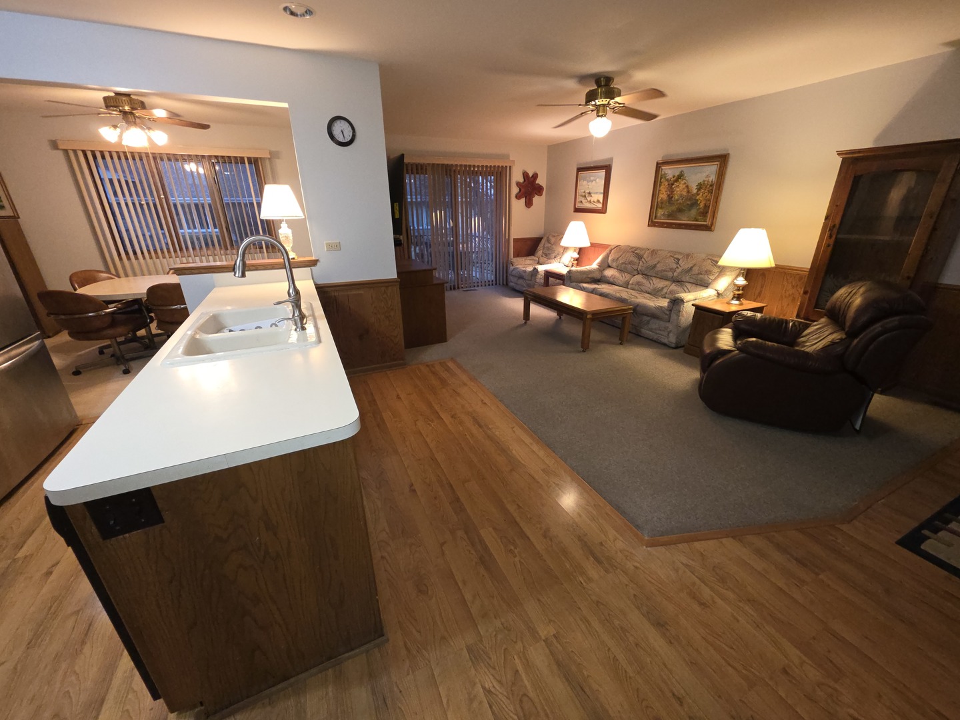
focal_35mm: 13
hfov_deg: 106.2
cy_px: 360
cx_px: 480
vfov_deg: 89.9
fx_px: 361
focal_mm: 2.2
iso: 320
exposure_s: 1/60
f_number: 1.9
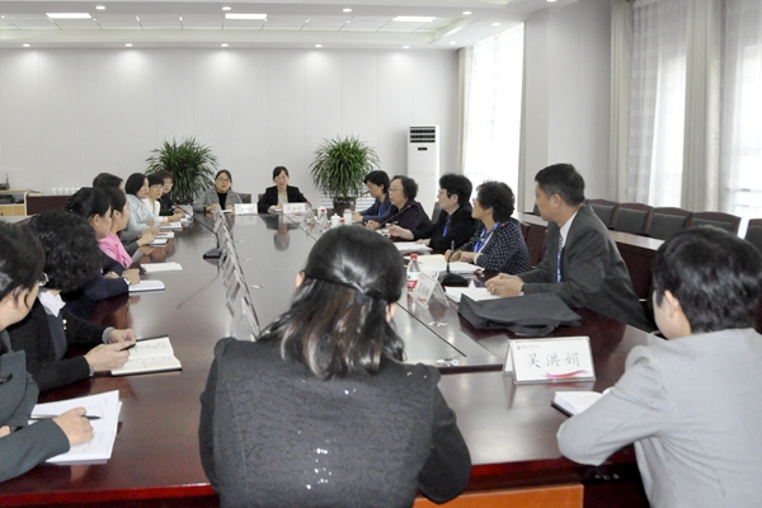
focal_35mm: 30
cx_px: 381
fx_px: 635
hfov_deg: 61.9
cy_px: 254
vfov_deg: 43.6
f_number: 8
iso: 3200
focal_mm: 20
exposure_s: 1/200
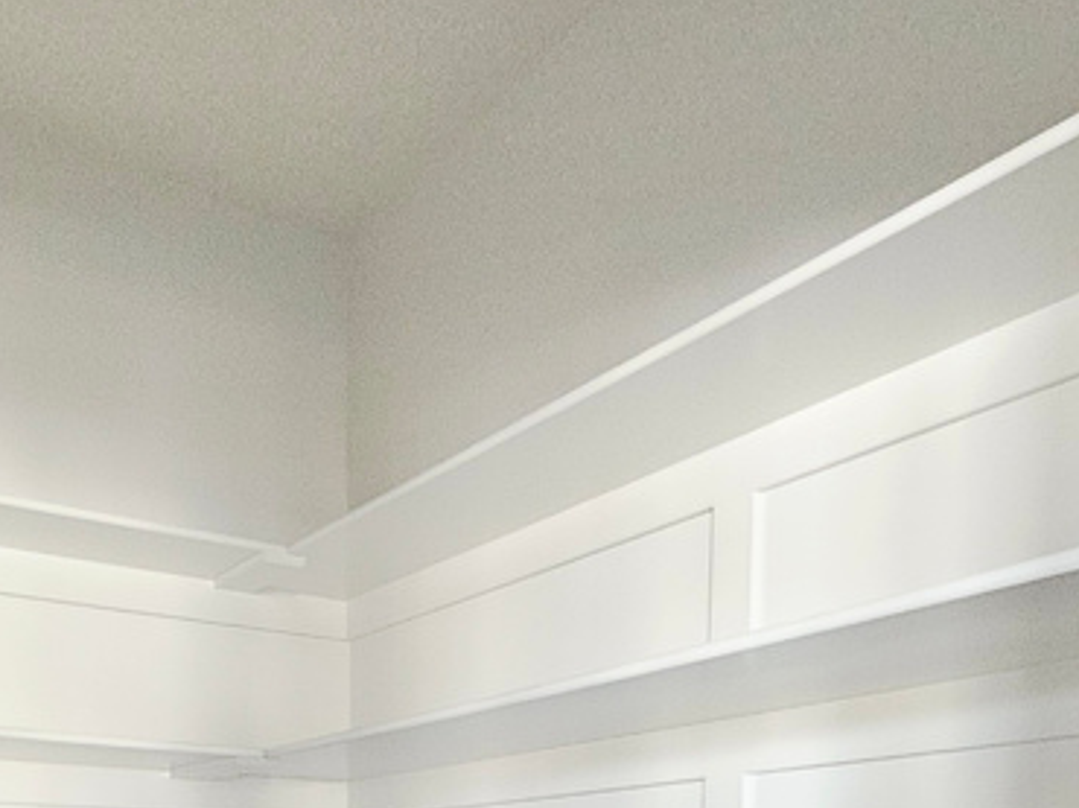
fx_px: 1121
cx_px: 458
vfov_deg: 30.7
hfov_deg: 51.2
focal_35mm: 36
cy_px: 1059
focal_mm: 2.2
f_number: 2.2
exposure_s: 1/30
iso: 500
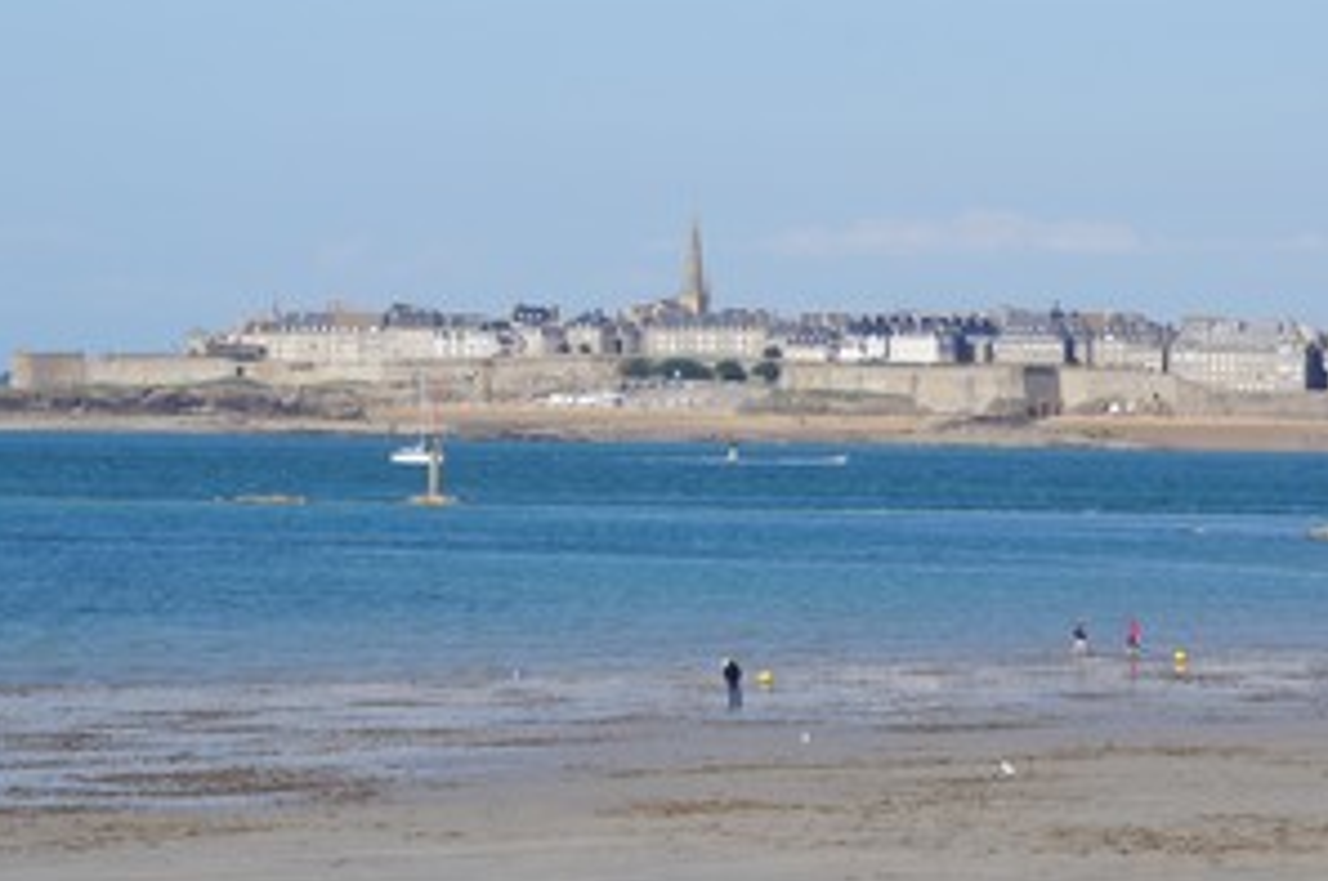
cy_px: 364
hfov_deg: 9.9
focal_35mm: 209
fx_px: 7697
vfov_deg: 6.5
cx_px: 729
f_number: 11
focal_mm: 90
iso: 100
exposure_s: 1/200
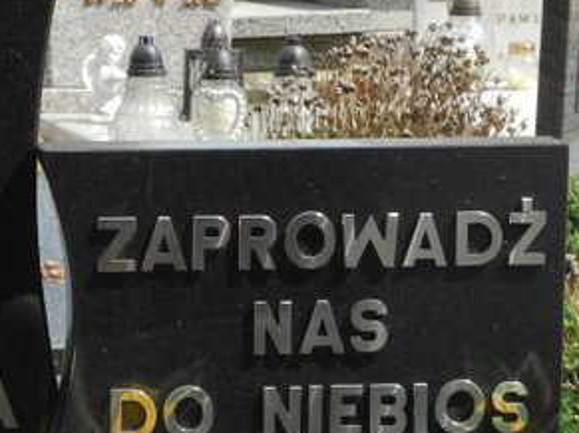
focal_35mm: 187
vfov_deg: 7.9
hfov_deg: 10.6
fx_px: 3127
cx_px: 155
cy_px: 455
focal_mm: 14.5
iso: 100
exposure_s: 1/640
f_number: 4
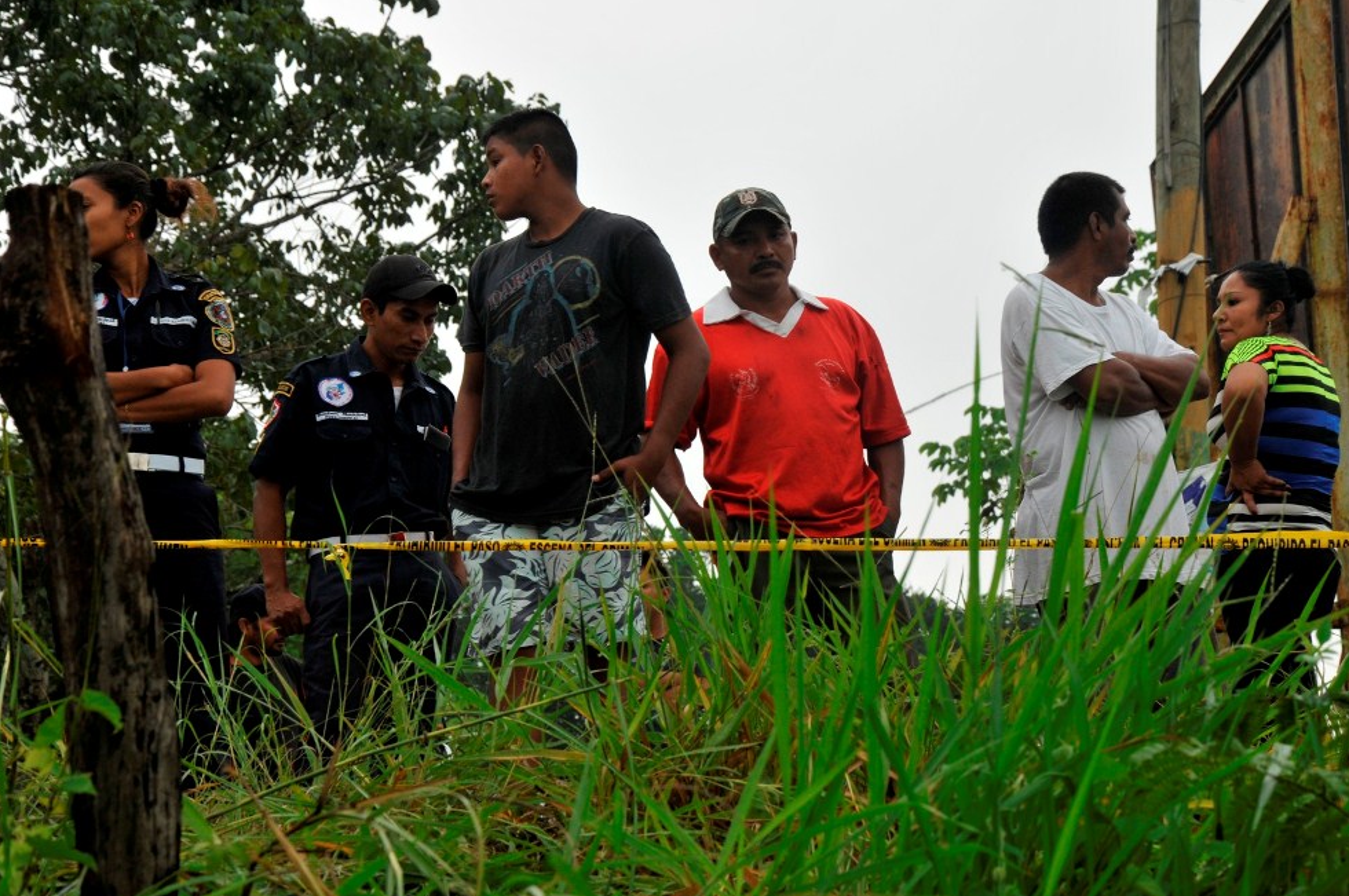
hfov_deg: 17.4
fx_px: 4399
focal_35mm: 118
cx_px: 697
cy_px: 460
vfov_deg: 11.6
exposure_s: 1/125
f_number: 5.3
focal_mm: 75
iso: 320
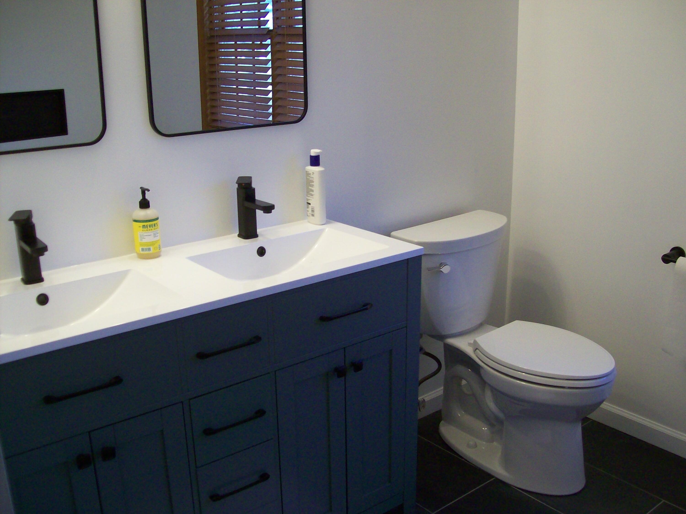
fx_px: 713
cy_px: 257
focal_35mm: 36
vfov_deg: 39.7
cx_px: 343
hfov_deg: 51.4
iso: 160
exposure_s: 1/59.1
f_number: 2.7
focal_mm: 6
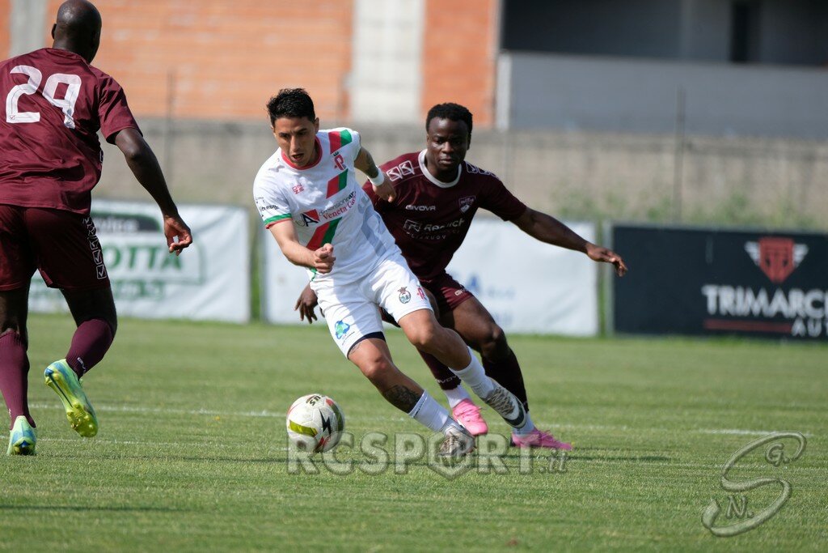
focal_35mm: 539
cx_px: 414
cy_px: 276
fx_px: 12398
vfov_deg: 2.6
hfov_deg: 3.8
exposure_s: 1/1250
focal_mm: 359.6
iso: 320
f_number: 5.6
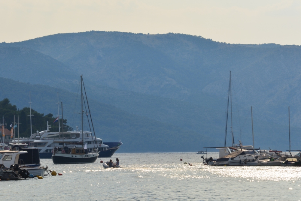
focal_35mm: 201
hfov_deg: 10.3
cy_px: 77
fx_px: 1677
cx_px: 139
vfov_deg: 6.8
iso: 200
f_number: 11
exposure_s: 1/250
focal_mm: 105
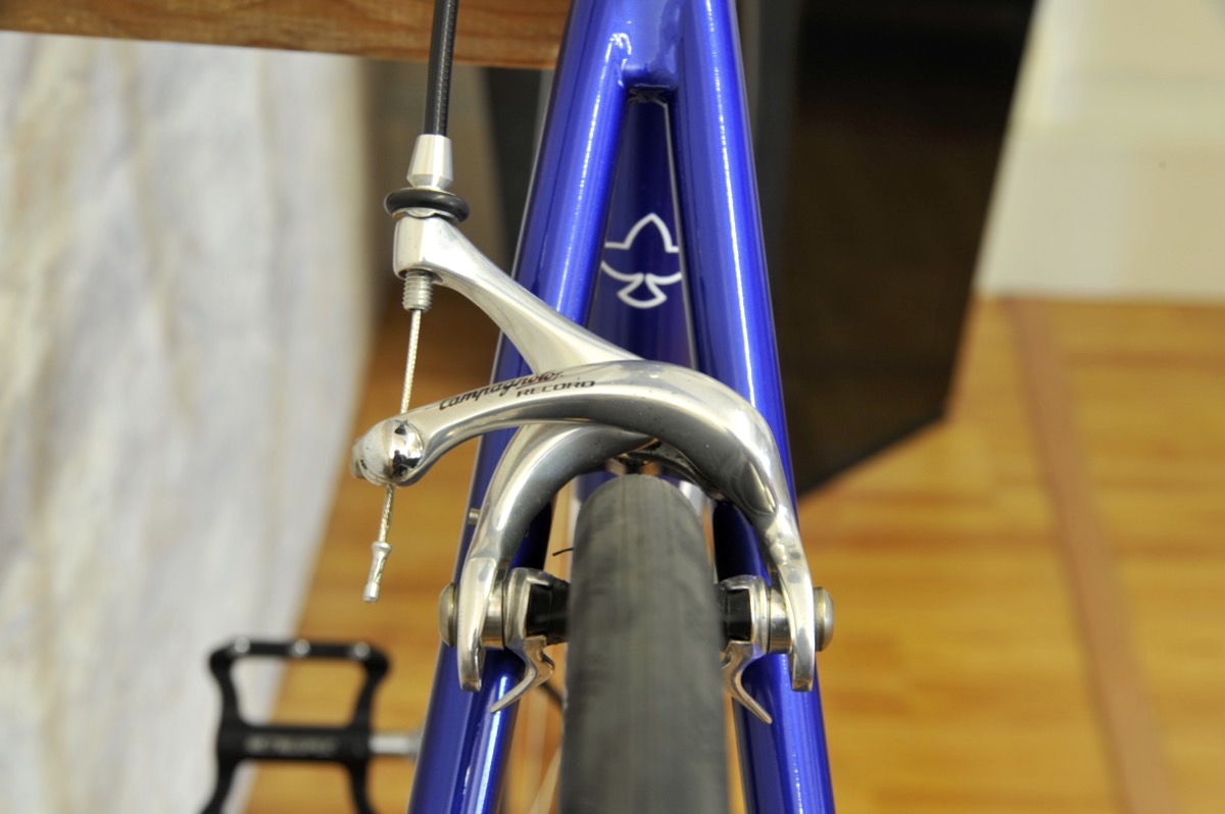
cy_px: 407
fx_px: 2380
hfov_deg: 28.9
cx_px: 612
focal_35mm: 70
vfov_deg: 19.4
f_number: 11
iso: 800
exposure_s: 1/2
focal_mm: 70
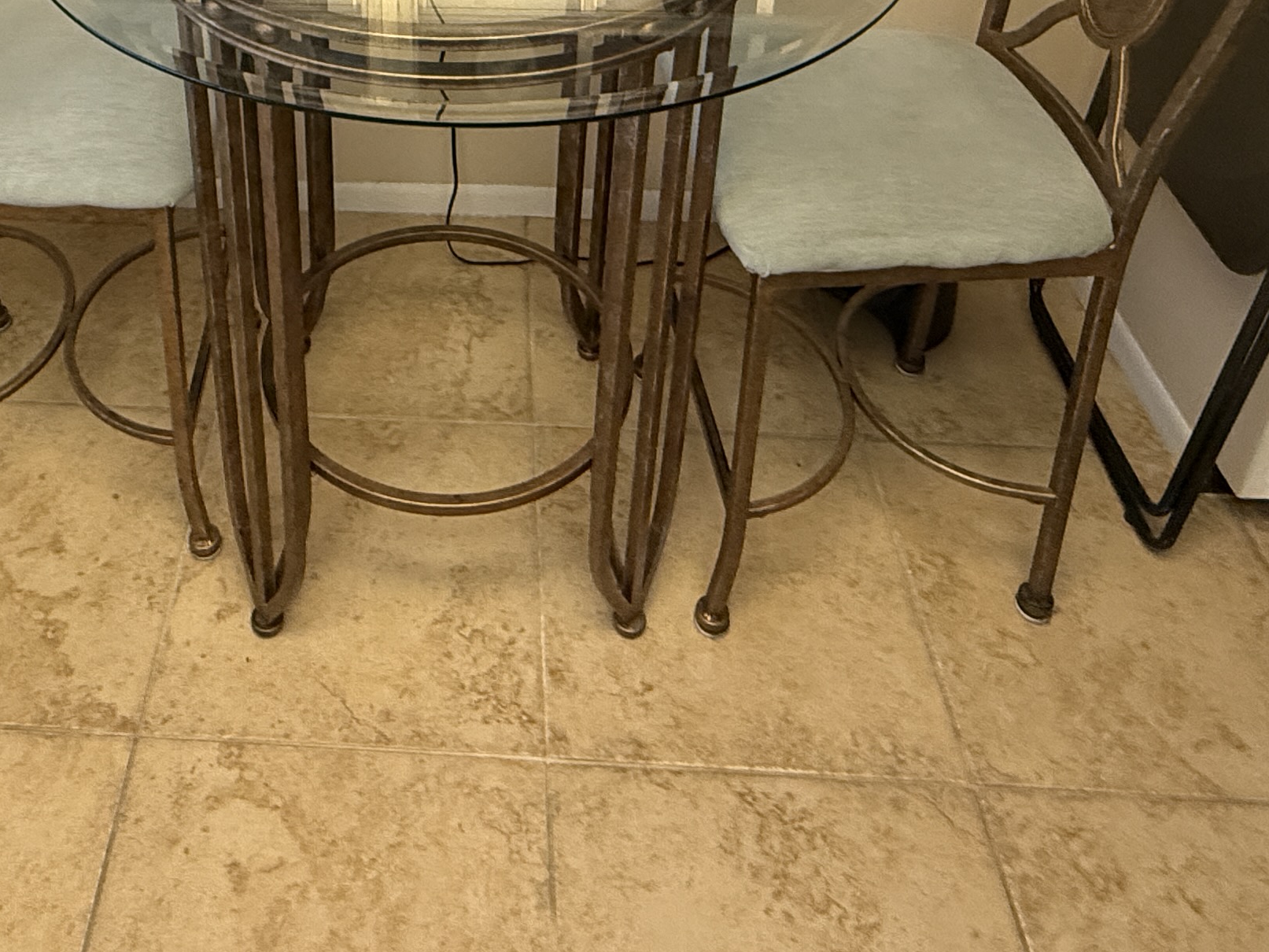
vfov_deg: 35.2
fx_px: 1283
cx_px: 401
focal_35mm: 35
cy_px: -83
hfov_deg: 51.4
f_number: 2.2
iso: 320
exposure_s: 1/120
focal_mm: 2.22
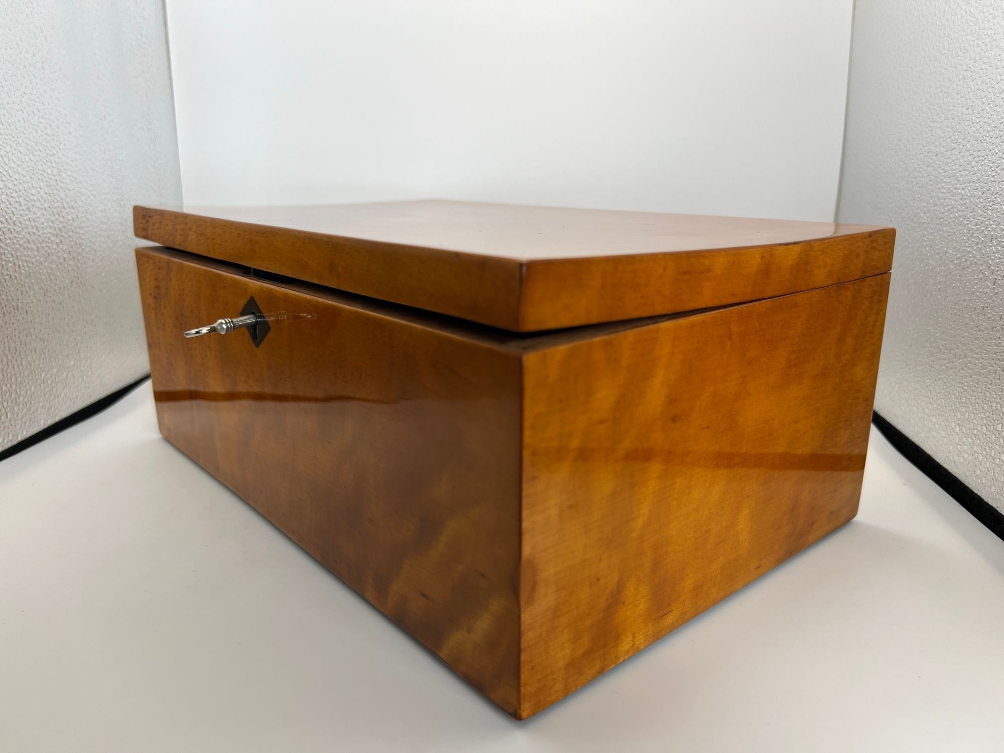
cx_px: 502
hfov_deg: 67.3
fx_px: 754
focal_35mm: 26
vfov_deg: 53.1
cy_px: 376
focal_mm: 5.7
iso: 50
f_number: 1.5
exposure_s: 1/100
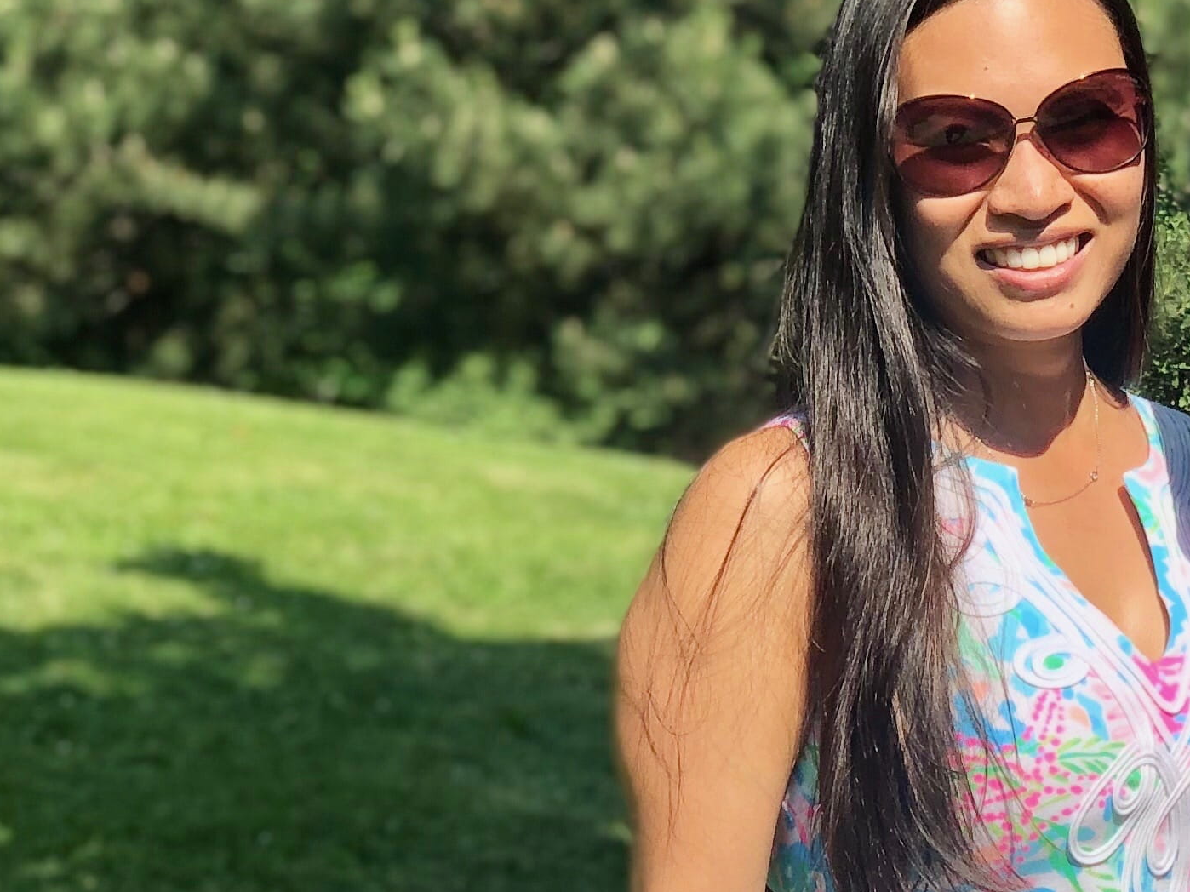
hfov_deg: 12.9
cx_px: 1384
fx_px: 5156
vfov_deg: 9.9
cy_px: 615
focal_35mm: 150
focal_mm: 6
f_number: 2.4
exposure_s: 1/500
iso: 16
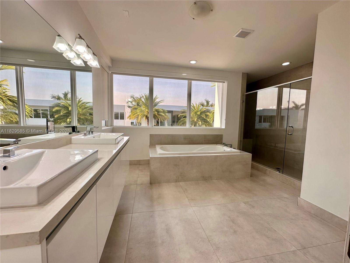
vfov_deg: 85.7
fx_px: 142
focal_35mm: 14
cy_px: 132
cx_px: 175
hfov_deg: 102.1
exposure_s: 1/172
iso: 40
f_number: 2.2
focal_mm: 2.22
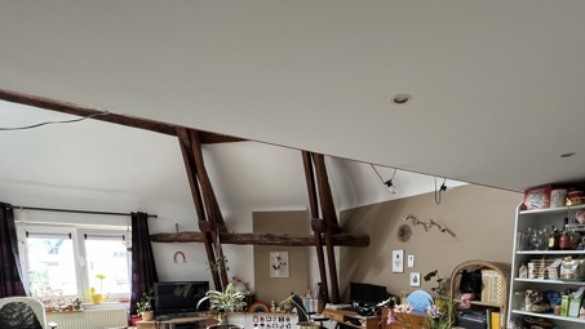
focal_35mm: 20
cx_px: 345
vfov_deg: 49.0
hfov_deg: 85.8
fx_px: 310
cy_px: 304
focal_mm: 1.57
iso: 250
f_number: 1.8
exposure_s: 1/75
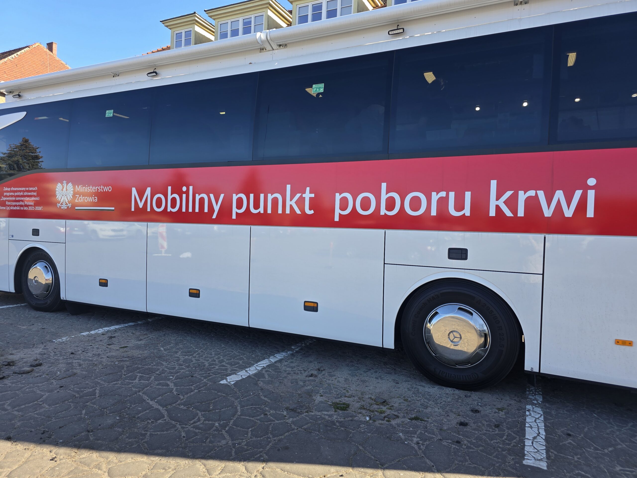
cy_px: 239
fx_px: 423
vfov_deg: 58.9
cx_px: 318
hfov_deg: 73.9
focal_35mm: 23
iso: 12
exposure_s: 1/187
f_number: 1.7
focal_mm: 6.3
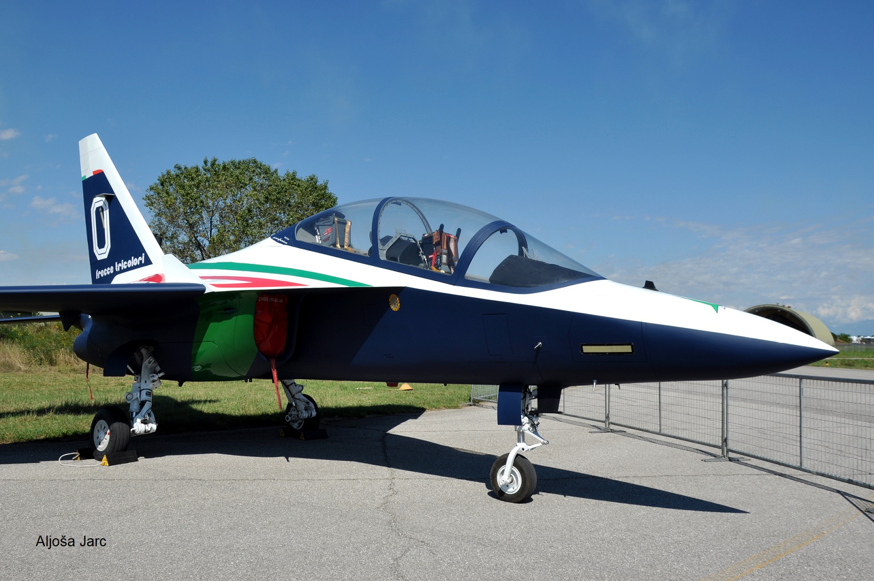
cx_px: 437
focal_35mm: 27
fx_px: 655
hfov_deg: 67.4
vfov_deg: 47.8
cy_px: 290
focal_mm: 18
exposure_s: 1/320
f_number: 9
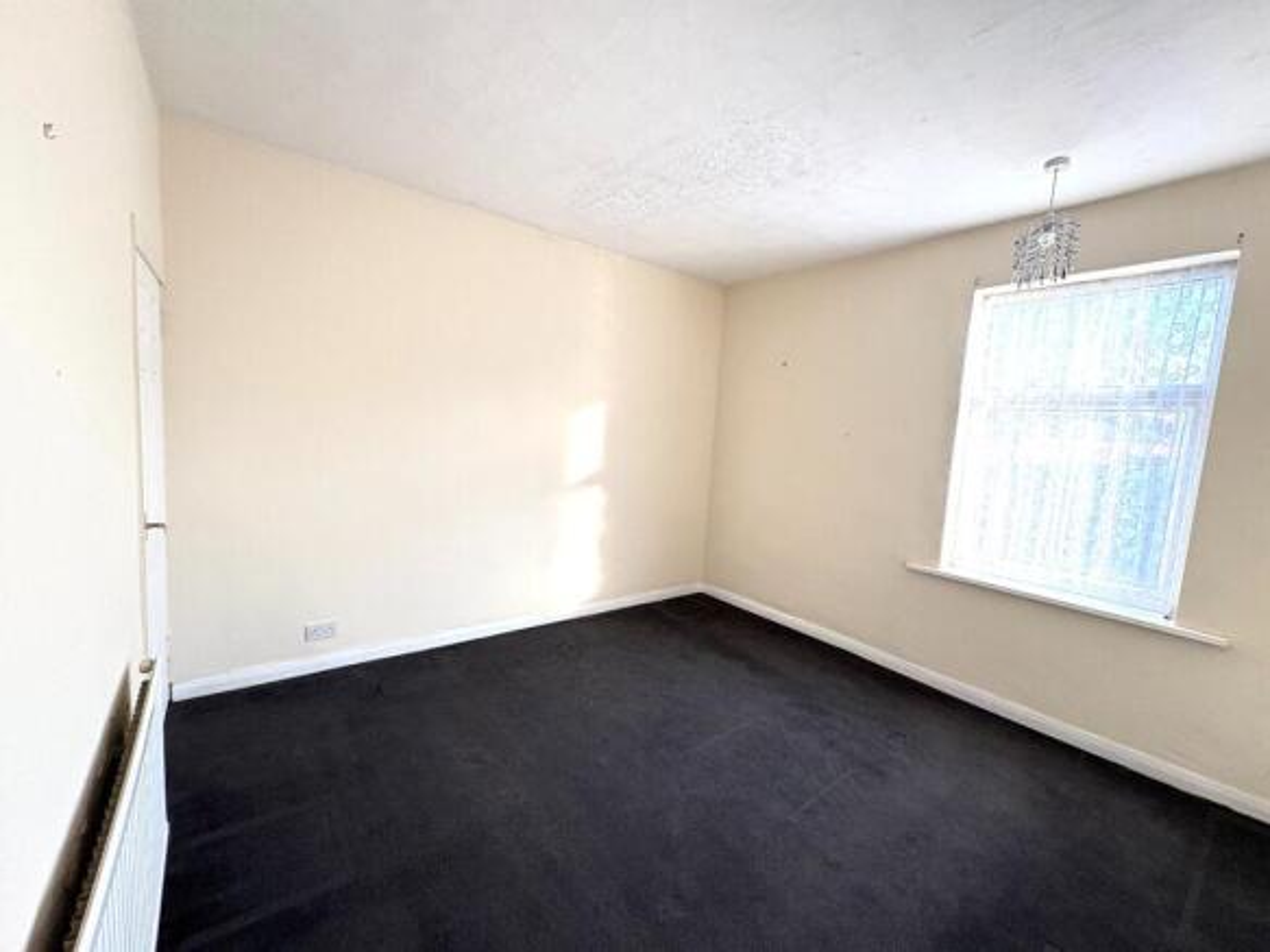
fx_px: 514
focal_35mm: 14
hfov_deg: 102.1
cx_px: 635
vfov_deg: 85.7
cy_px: 476
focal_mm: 2.22
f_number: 2.2
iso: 80
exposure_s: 1/99
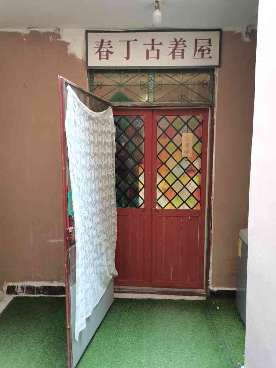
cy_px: 184
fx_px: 276
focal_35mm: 26
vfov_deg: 67.3
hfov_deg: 53.1
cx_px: 138
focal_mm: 5.58
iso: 1000
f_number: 1.8
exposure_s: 1/20
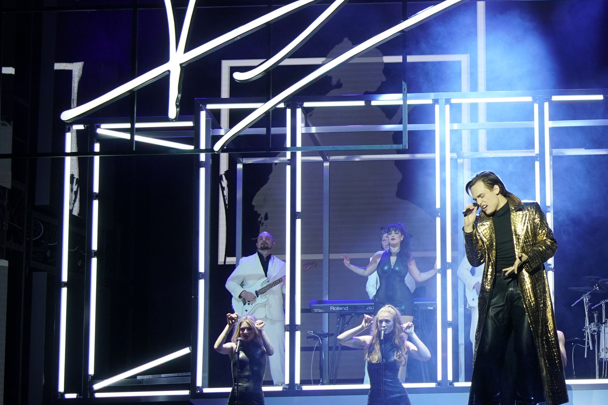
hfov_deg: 21.0
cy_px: 151
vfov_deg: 14.5
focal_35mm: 94
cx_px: 592
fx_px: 1587
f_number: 3.5
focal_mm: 43
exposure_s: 1/125
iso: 500
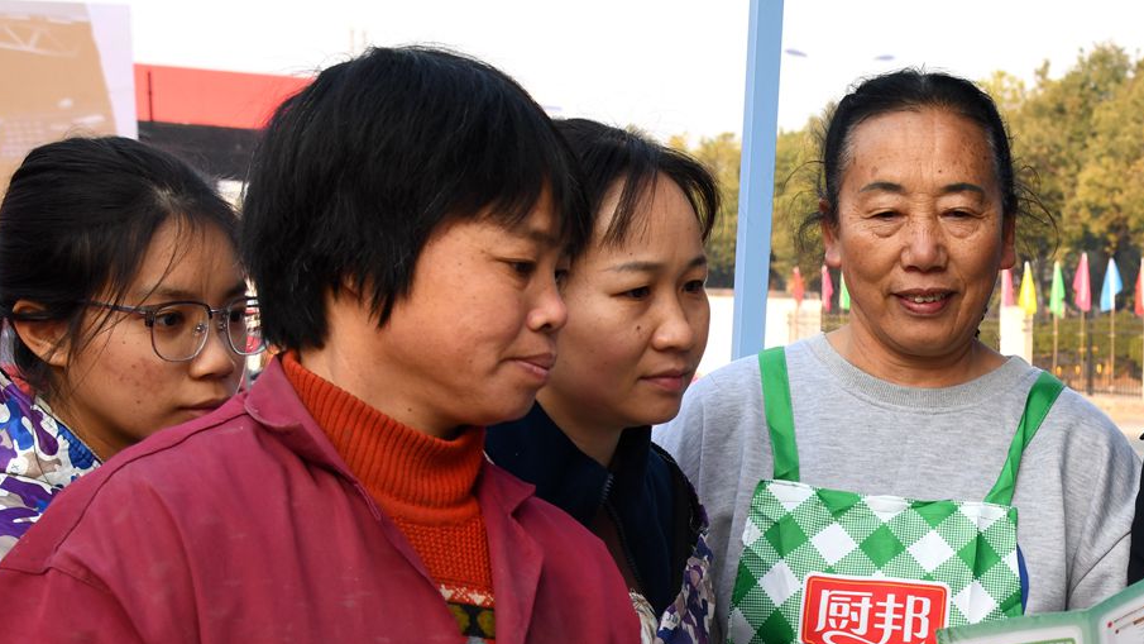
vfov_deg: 13.3
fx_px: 2669
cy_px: 813
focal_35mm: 88
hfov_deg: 23.6
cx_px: 1011
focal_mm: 38
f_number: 8
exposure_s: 1/250
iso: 640
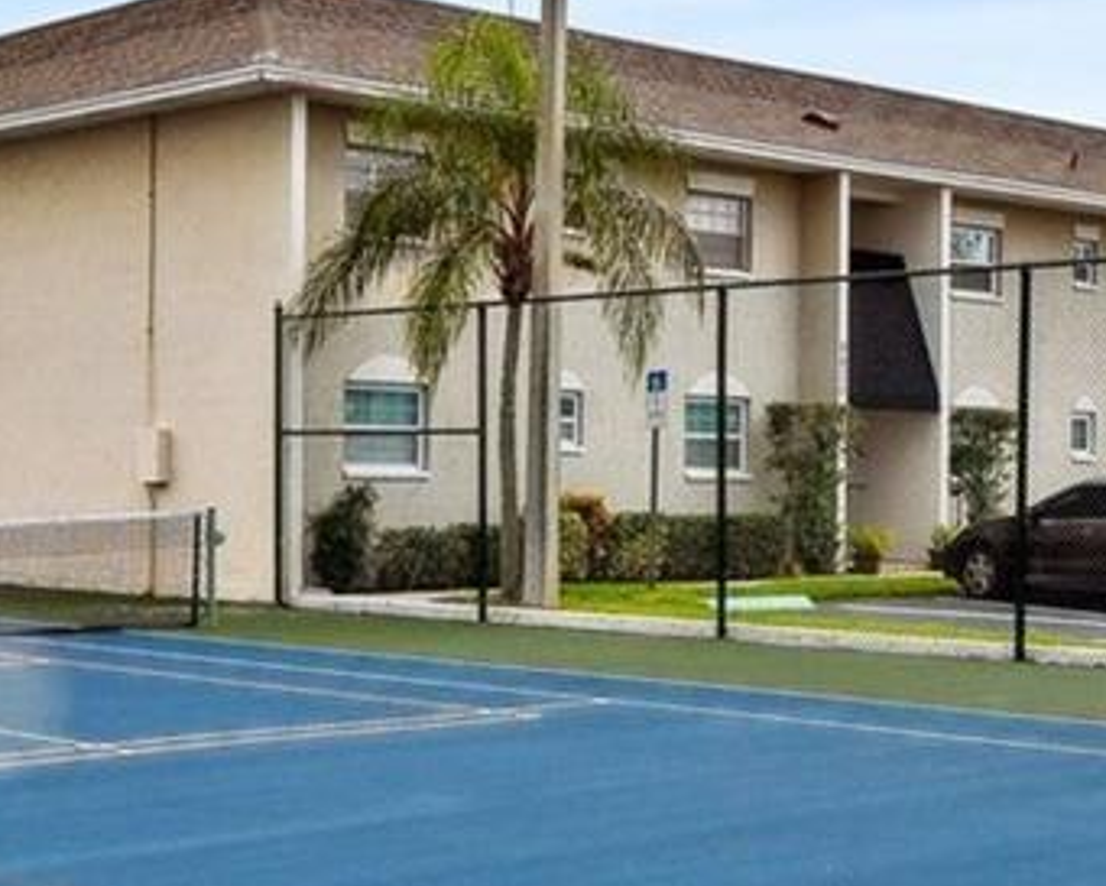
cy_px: 383
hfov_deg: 27.5
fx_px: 2161
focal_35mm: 66
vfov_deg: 23.1
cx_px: 75
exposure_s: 1/250
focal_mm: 10
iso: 100
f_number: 7.1
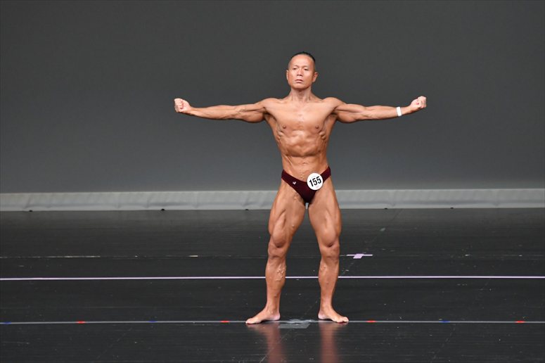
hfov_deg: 6.5
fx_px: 4766
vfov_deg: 4.4
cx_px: 272
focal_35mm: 315
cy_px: 182
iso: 4000
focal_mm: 210
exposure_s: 1/400
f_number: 5.6
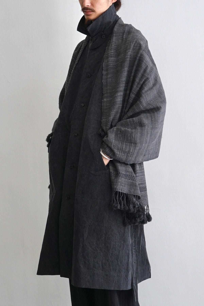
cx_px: 102
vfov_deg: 46.4
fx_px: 357
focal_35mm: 42
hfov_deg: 31.9
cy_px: 153
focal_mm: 42
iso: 800
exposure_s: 1/160
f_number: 4.5
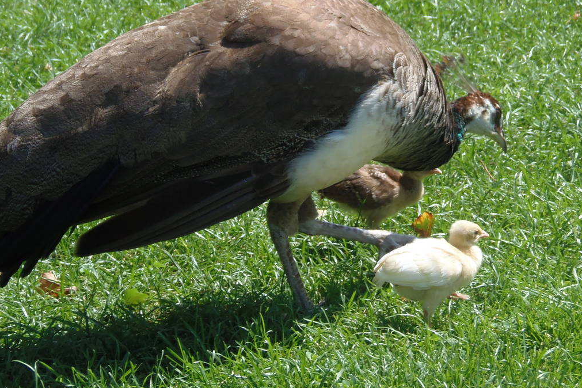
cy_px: 133
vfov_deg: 7.2
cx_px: 348
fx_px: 3088
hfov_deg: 10.8
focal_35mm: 191
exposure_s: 1/250
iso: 64
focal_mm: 21.4
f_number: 4.5
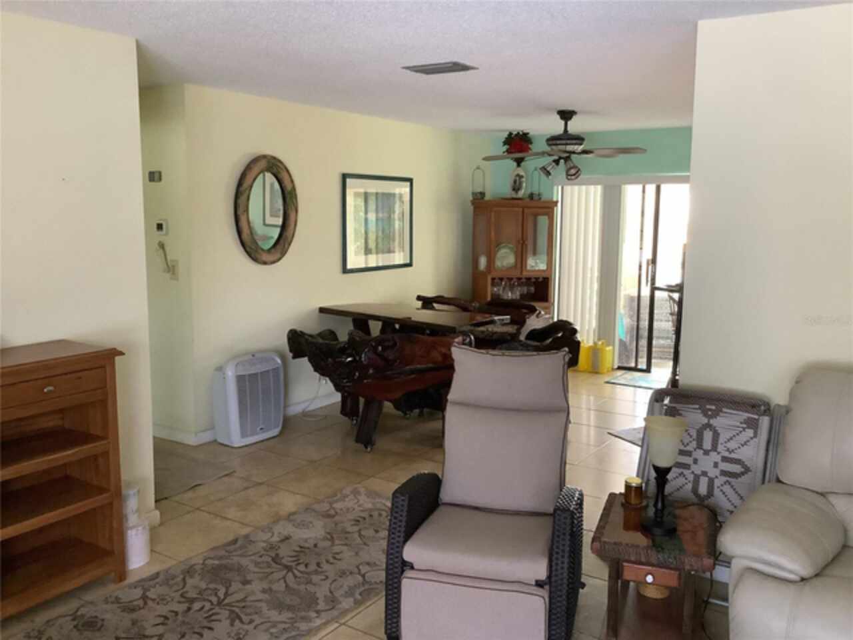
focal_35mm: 31
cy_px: 320
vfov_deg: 45.4
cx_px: 426
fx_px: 764
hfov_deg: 58.4
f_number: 2.4
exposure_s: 1/40
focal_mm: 3.3
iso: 320
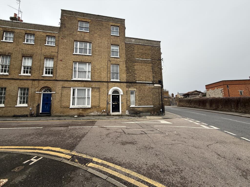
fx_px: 101
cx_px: 125
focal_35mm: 14
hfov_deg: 102.1
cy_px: 94
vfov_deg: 85.7
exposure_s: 1/253
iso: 50
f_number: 2.2
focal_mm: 2.22
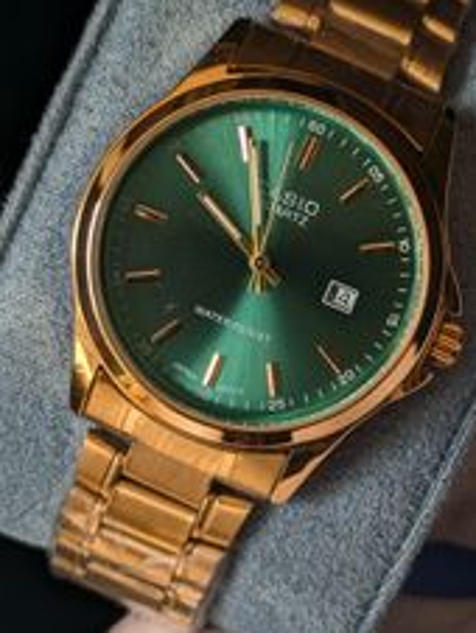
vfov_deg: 23.0
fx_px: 1555
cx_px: 239
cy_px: 333
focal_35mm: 85
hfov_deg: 17.4
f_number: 1.85
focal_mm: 6.81
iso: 47
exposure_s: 1/150
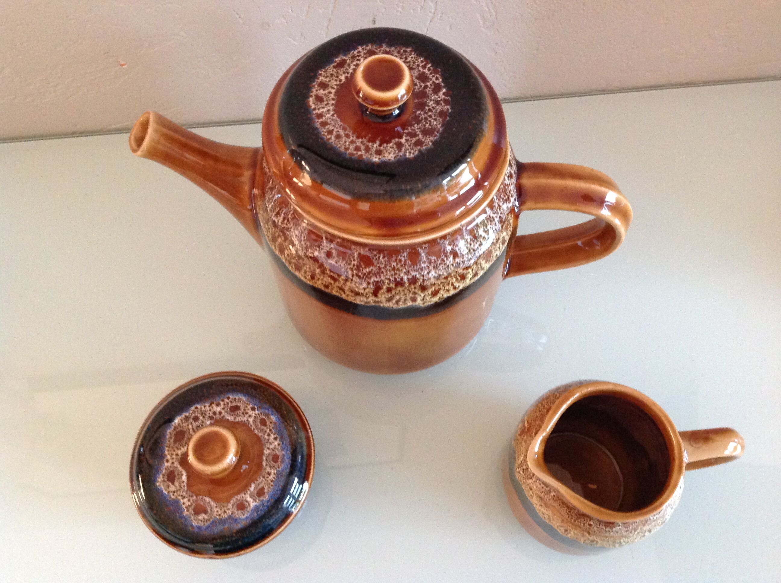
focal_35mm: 35
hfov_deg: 52.7
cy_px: 292
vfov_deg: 40.6
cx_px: 390
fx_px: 788
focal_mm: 4.28
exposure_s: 1/17
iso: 400
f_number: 2.4
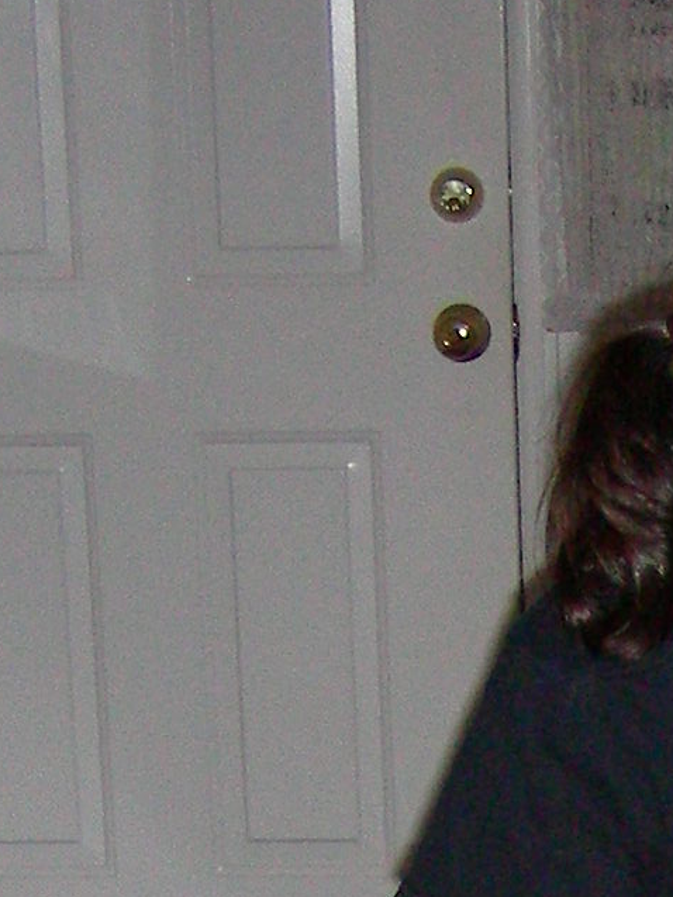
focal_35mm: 168
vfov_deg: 10.6
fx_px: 4354
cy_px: 1918
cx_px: 1163
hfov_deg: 8.5
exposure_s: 1/60.1
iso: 200
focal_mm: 6.3
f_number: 3.5
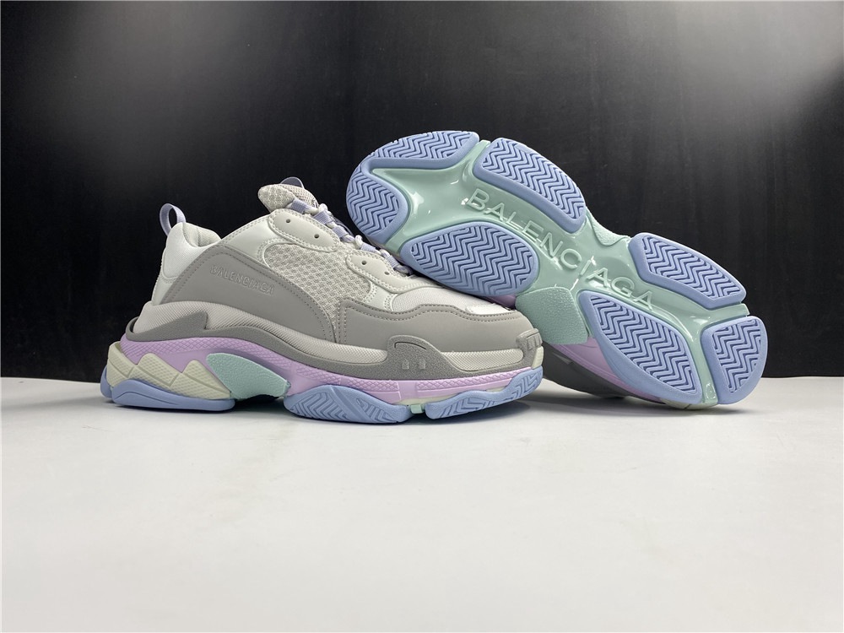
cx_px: 422
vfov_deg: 53.1
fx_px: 634
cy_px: 316
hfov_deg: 67.3
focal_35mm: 26
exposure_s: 1/100
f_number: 1.8
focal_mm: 4.25
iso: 32
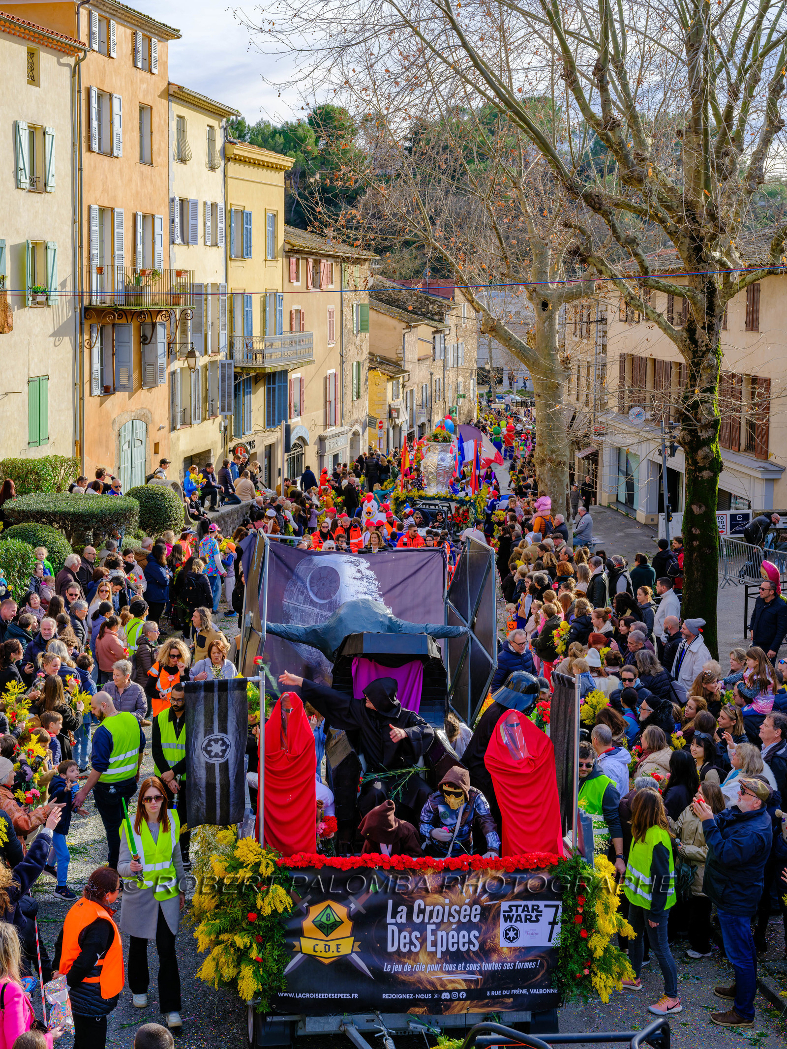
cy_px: 524
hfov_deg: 32.9
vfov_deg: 42.9
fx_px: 1334
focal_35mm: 44
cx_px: 394
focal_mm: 55
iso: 320
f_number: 10
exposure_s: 1/100
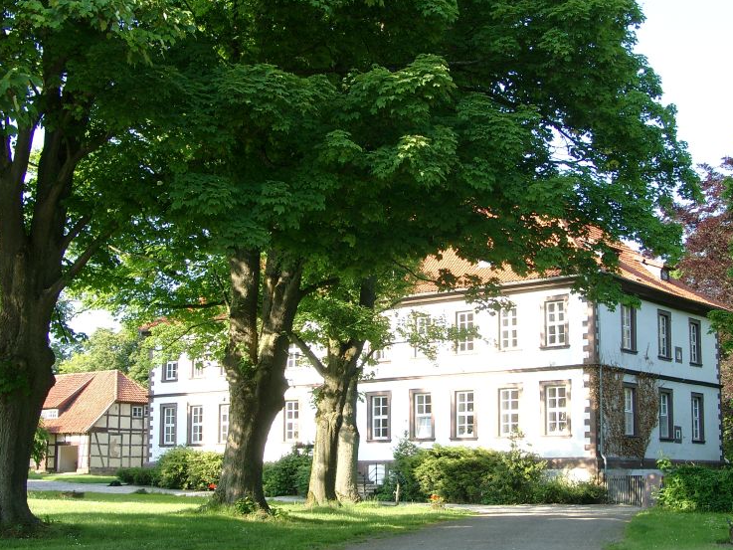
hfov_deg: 37.5
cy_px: 280
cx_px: 393
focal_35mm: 51
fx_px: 1080
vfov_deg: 28.6
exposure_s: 1/104
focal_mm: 9.82
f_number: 4
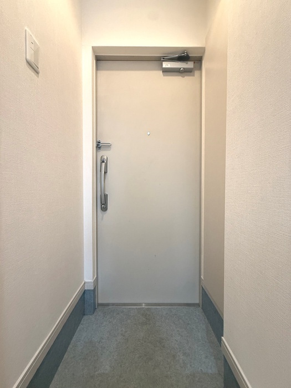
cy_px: 194
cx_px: 146
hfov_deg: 85.7
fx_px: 157
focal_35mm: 14
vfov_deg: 102.1
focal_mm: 2.22
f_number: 2.2
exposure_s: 1/100
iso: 320
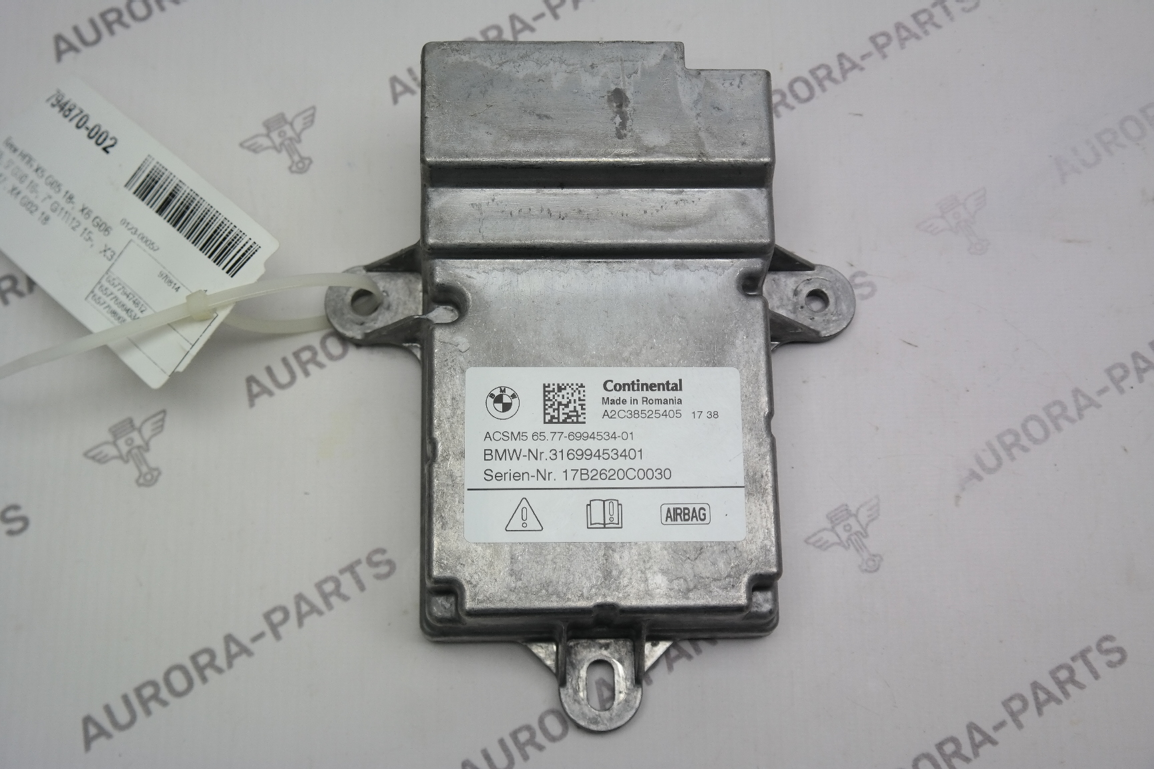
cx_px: 577
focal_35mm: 46
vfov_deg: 29.2
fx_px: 1474
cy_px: 384
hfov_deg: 42.7
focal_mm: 30
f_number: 4.5
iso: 200
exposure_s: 1/100
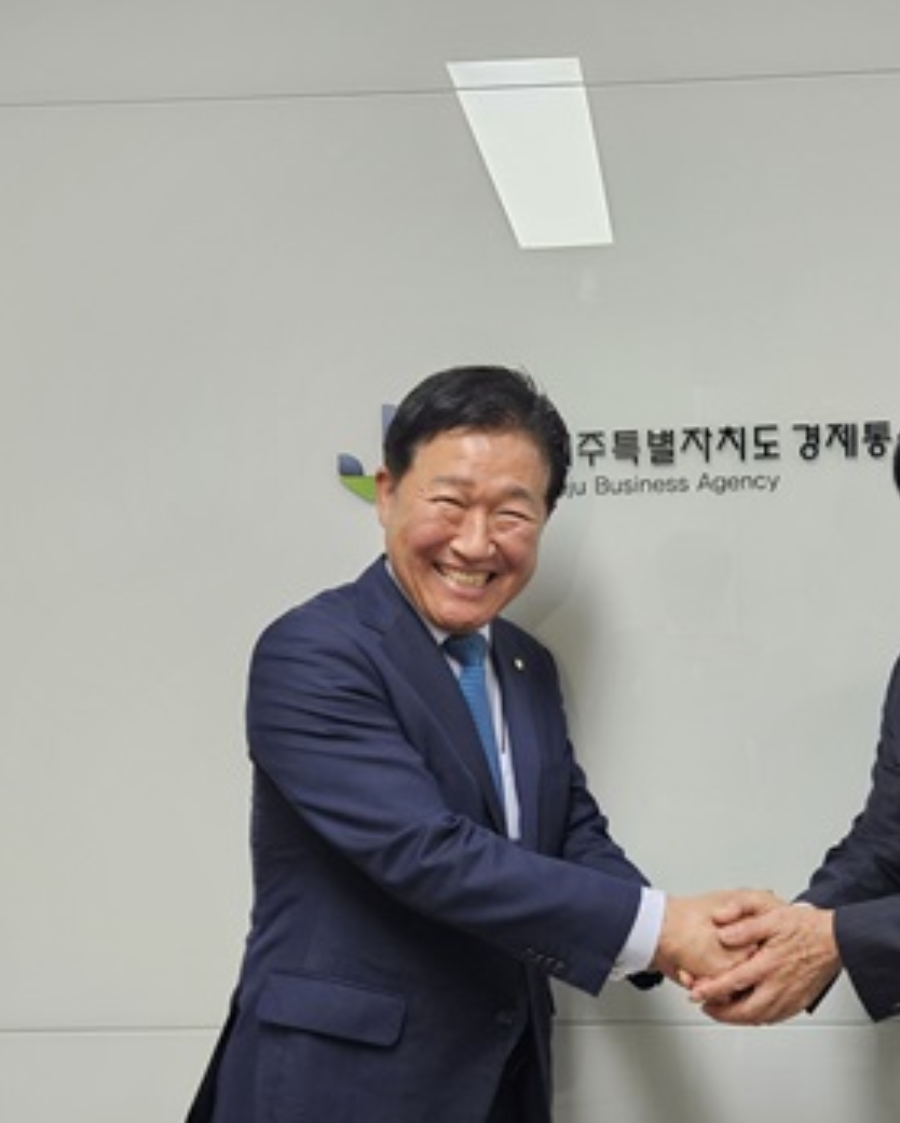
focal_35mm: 42
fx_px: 1397
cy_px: 694
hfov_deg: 35.3
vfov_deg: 43.5
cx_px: 605
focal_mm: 5.4
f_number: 1.8
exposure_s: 1/120
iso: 320
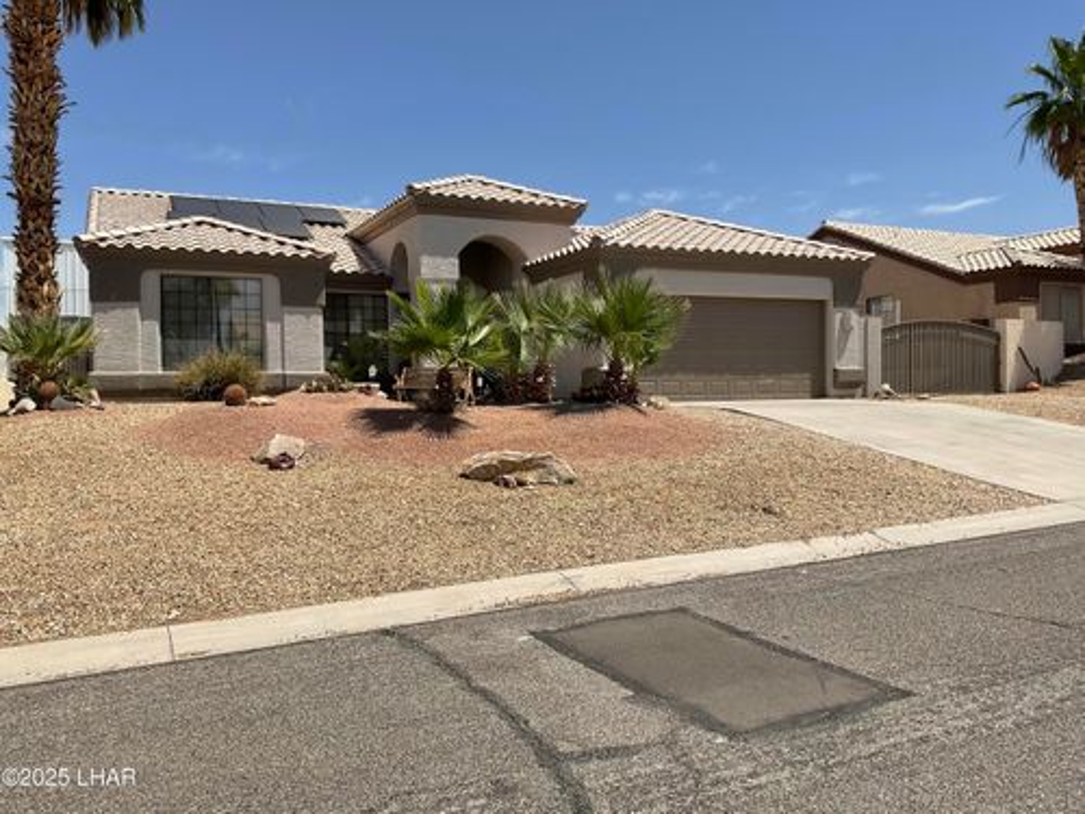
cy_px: 407
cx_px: 542
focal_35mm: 29
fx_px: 909
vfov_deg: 48.2
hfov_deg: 61.7
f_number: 1.8
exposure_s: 1/2959
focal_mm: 3
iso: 16
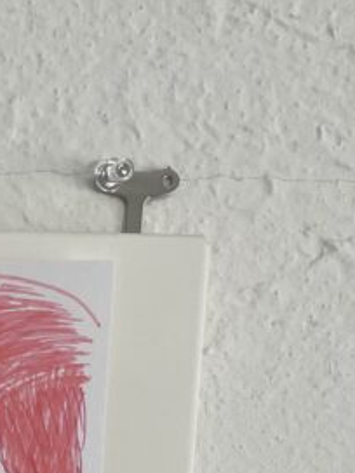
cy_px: 847
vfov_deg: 16.7
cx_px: -242
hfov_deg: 13.8
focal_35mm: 98
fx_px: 1340
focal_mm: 4.2
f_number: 1.6
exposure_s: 1/121
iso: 50
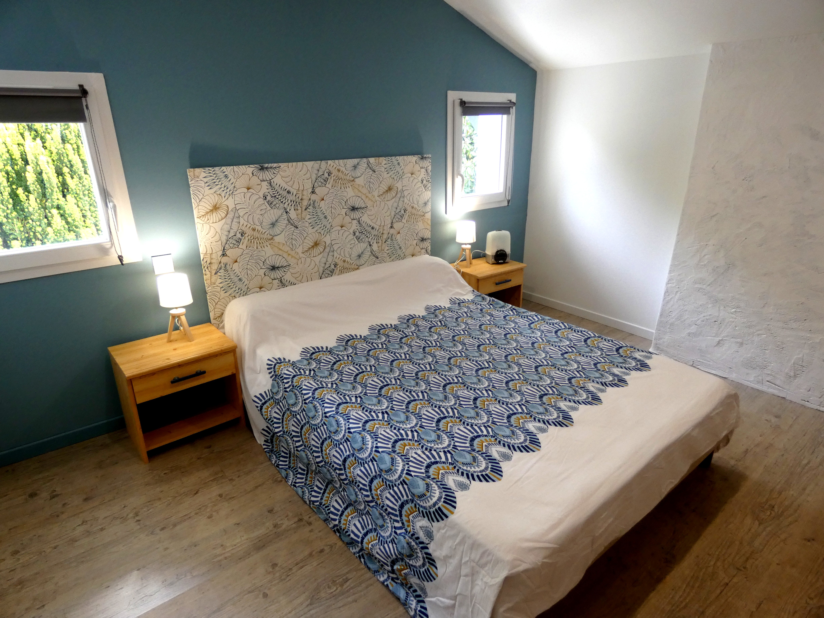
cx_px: 412
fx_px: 476
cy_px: 309
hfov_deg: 81.7
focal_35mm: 20
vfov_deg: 66.0
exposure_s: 1/60
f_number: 2.8
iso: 160
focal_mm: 3.6
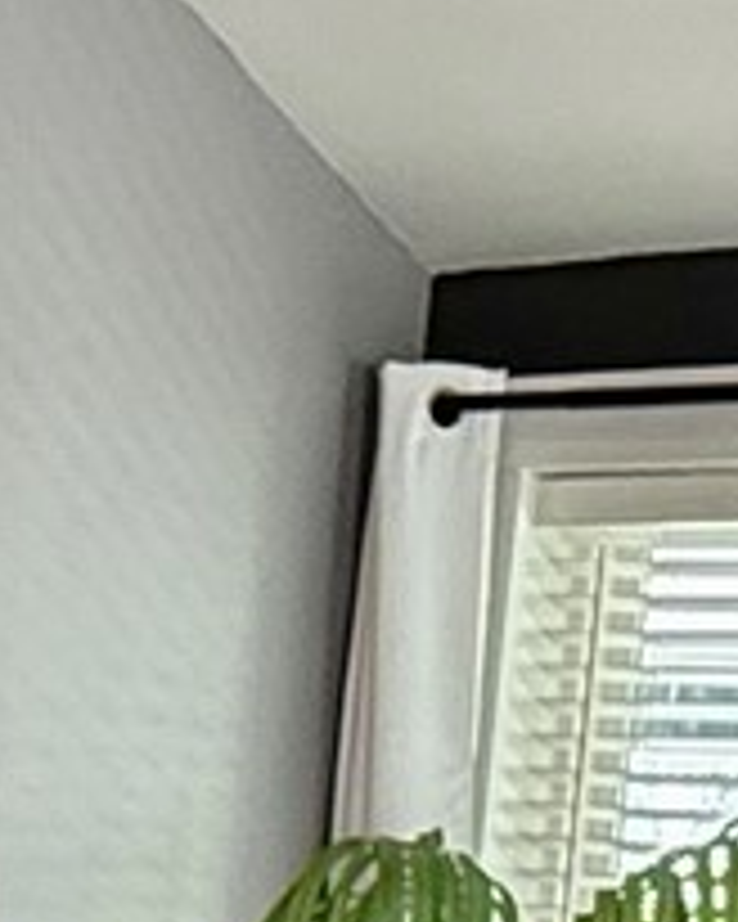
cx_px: -310
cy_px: 1349
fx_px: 3495
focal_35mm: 128
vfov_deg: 14.1
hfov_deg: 11.6
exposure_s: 1/120
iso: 400
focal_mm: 2.22
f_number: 2.2
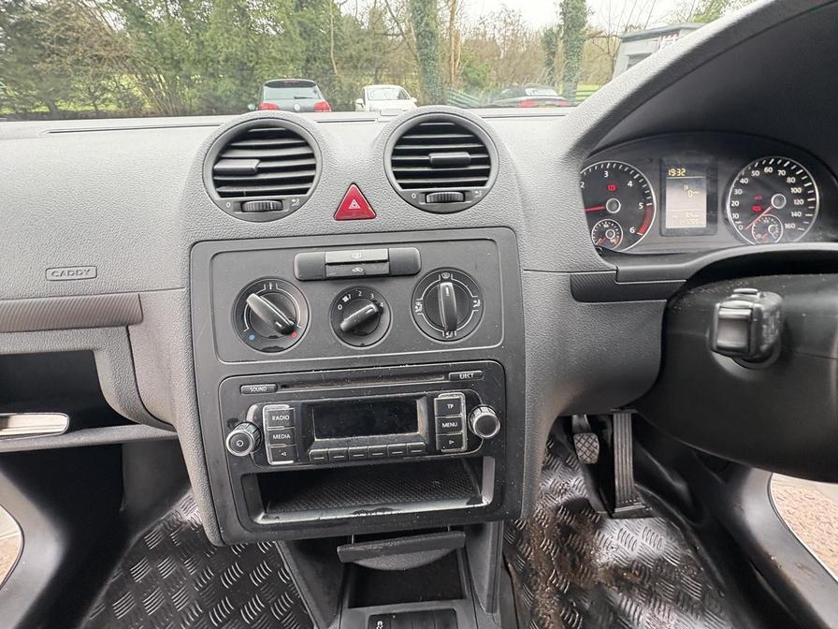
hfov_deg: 102.1
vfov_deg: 85.7
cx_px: 419
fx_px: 339
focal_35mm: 14
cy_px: 314
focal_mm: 2.22
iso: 250
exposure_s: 1/60
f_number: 2.2
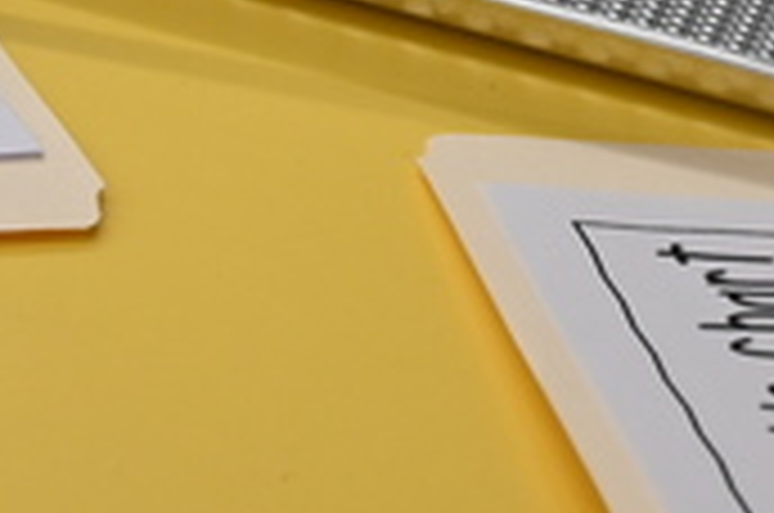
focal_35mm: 357
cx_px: -1080
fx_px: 7661
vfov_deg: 3.8
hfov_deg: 5.6
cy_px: -763
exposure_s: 1/125
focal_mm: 60
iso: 900
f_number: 4
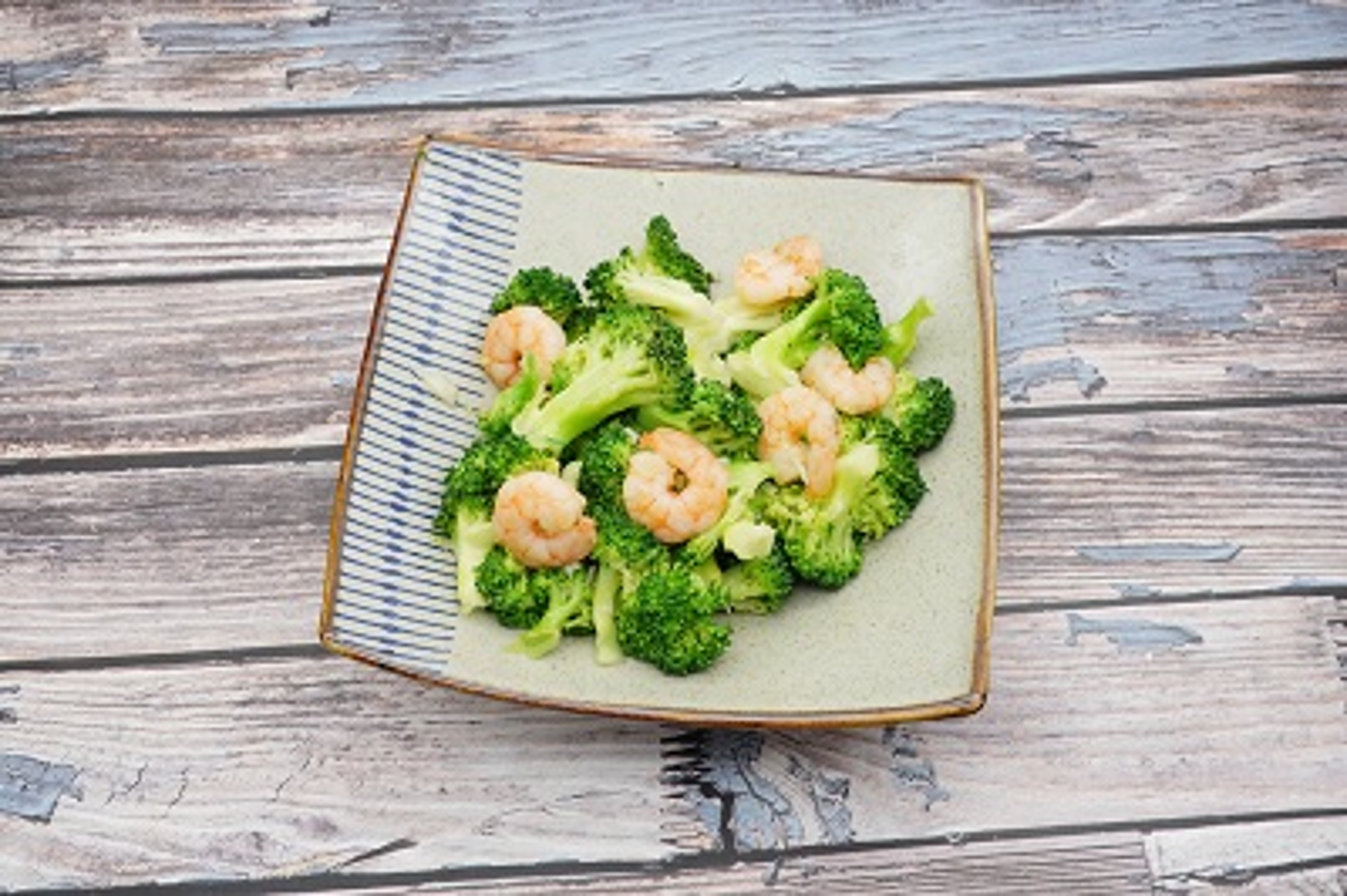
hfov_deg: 41.9
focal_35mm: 47
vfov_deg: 28.6
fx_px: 1757
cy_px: 448
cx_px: 674
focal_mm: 47
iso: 2500
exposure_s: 1/50
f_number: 13
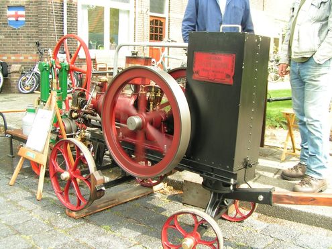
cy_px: 124
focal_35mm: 38
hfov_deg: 49.0
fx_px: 364
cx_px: 166
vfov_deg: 37.7
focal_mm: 5.8
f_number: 4
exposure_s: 1/80
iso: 50
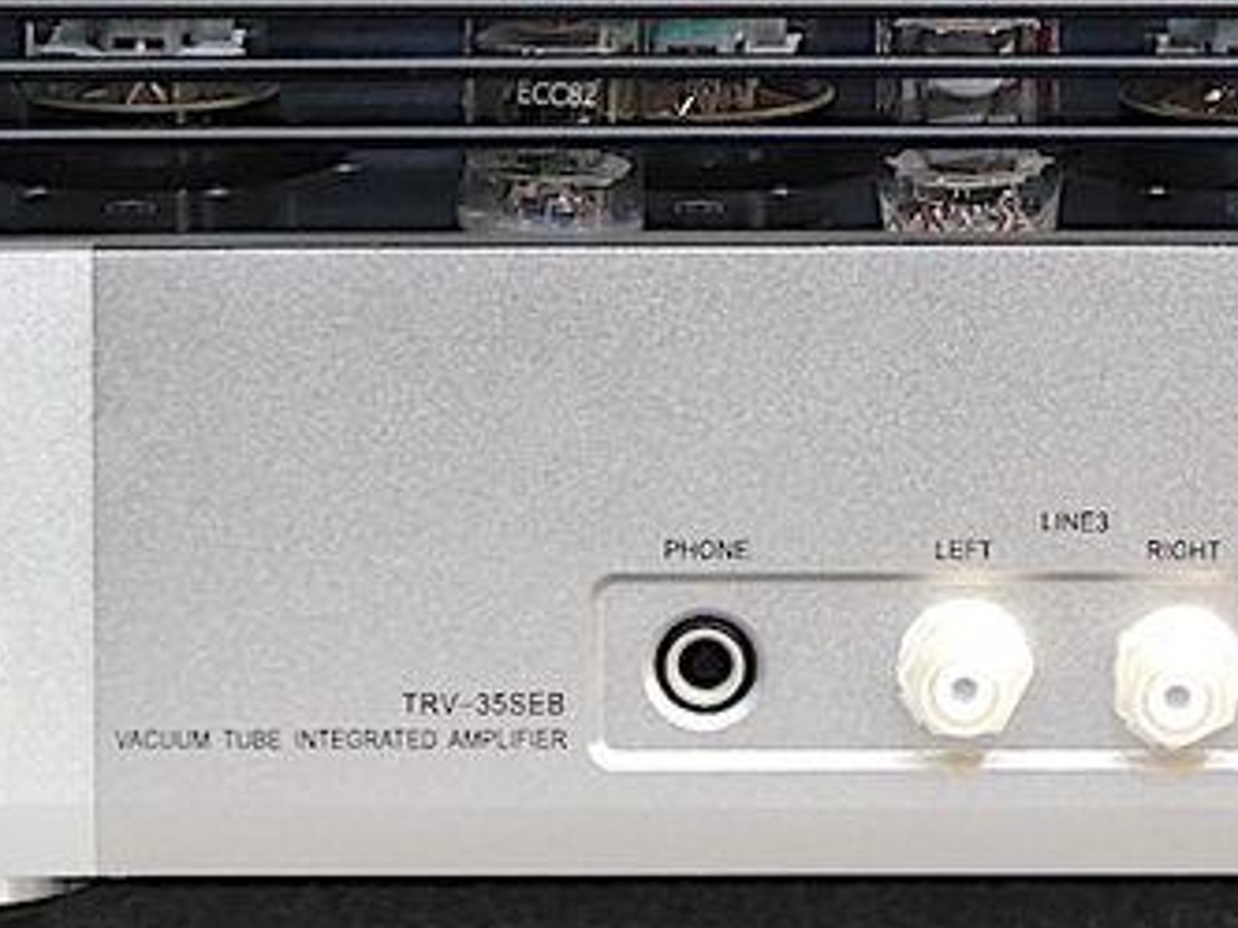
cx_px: 996
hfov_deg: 4.0
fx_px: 17810
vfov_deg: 3.0
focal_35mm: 498
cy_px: 15
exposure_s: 1/6
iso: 200
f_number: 5.6
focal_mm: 30.9
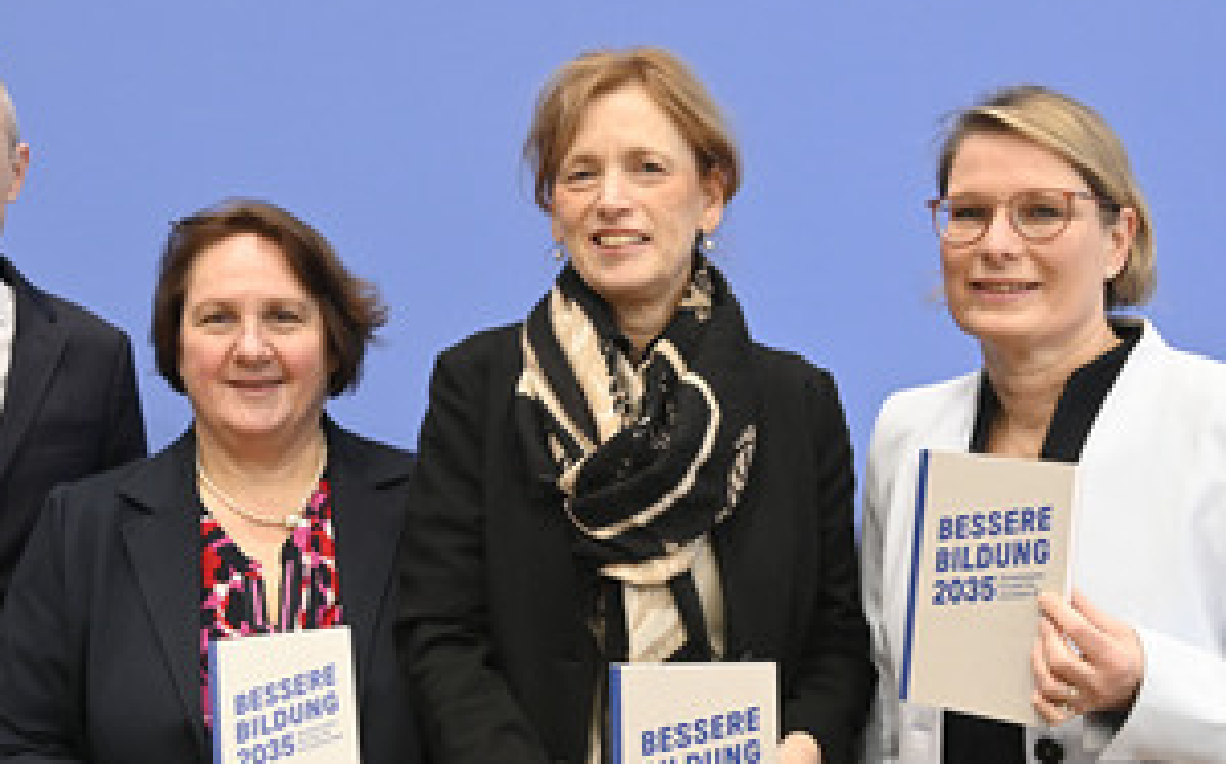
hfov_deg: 41.0
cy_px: 523
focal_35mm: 49
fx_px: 1636
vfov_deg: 26.1
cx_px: 513
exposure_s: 1/320
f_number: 5.6
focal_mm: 32
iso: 5000
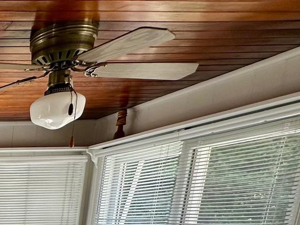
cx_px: -175
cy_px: 334
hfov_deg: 25.6
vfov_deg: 23.5
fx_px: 433
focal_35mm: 50
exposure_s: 1/198
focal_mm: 2.22
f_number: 2.2
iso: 40
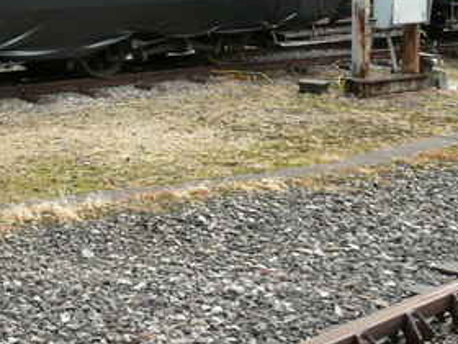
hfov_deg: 15.3
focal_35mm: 118
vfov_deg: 12.2
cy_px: -87
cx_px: -257
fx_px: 1561
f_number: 3.2
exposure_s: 1/160
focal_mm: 5.4
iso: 125
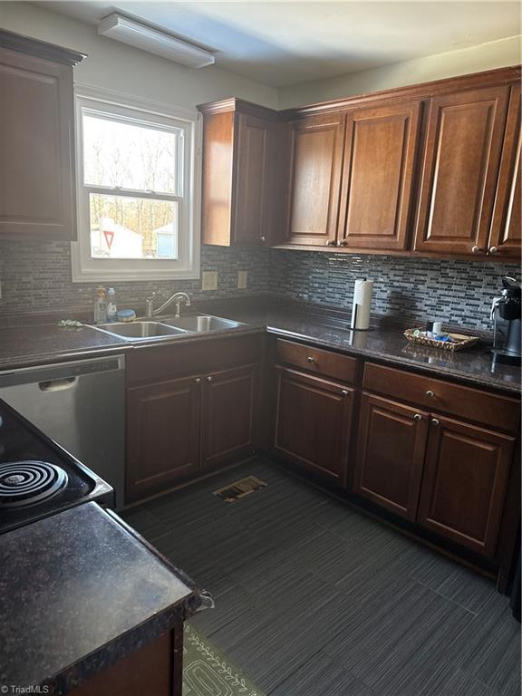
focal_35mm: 24
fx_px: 483
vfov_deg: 71.6
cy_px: 348
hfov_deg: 56.8
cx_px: 261
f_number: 1.78
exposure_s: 1/60
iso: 320
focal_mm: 6.76
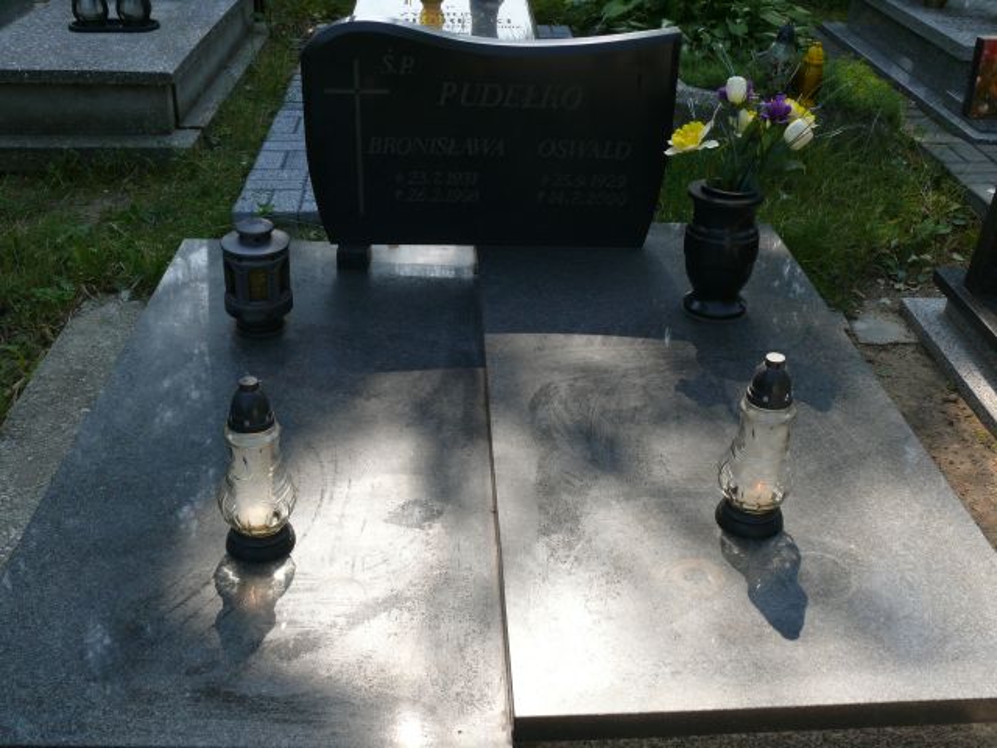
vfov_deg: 38.7
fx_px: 1066
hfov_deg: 50.1
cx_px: 498
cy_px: 374
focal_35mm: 37
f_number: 5
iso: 100
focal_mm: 7.9
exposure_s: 1/200
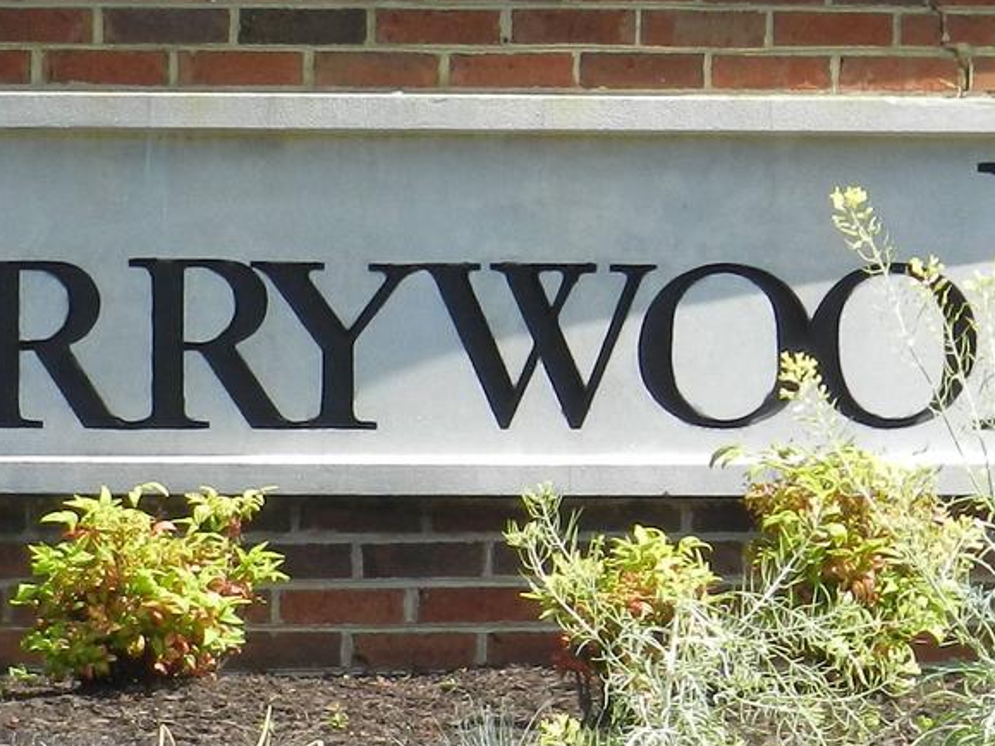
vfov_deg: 5.5
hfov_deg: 7.4
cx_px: 294
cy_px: 731
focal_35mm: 269
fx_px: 7731
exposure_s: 1/400
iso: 160
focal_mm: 13.5
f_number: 4.8
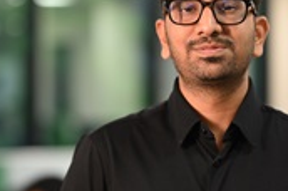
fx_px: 1581
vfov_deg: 6.9
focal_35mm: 198
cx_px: 116
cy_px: 122
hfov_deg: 10.4
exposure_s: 1/100
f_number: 1.8
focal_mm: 85
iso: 200
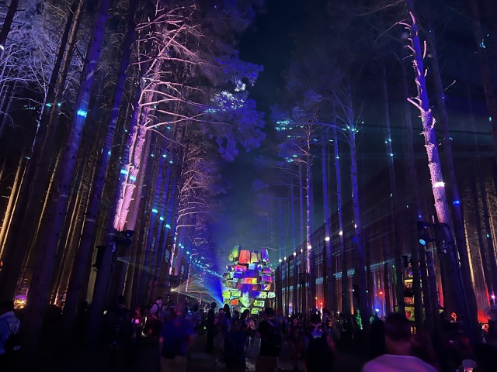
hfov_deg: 67.3
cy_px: 186
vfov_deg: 53.1
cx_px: 248
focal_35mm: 26
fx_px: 373
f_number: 1.5
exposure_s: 1/20
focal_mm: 5.7
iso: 1600
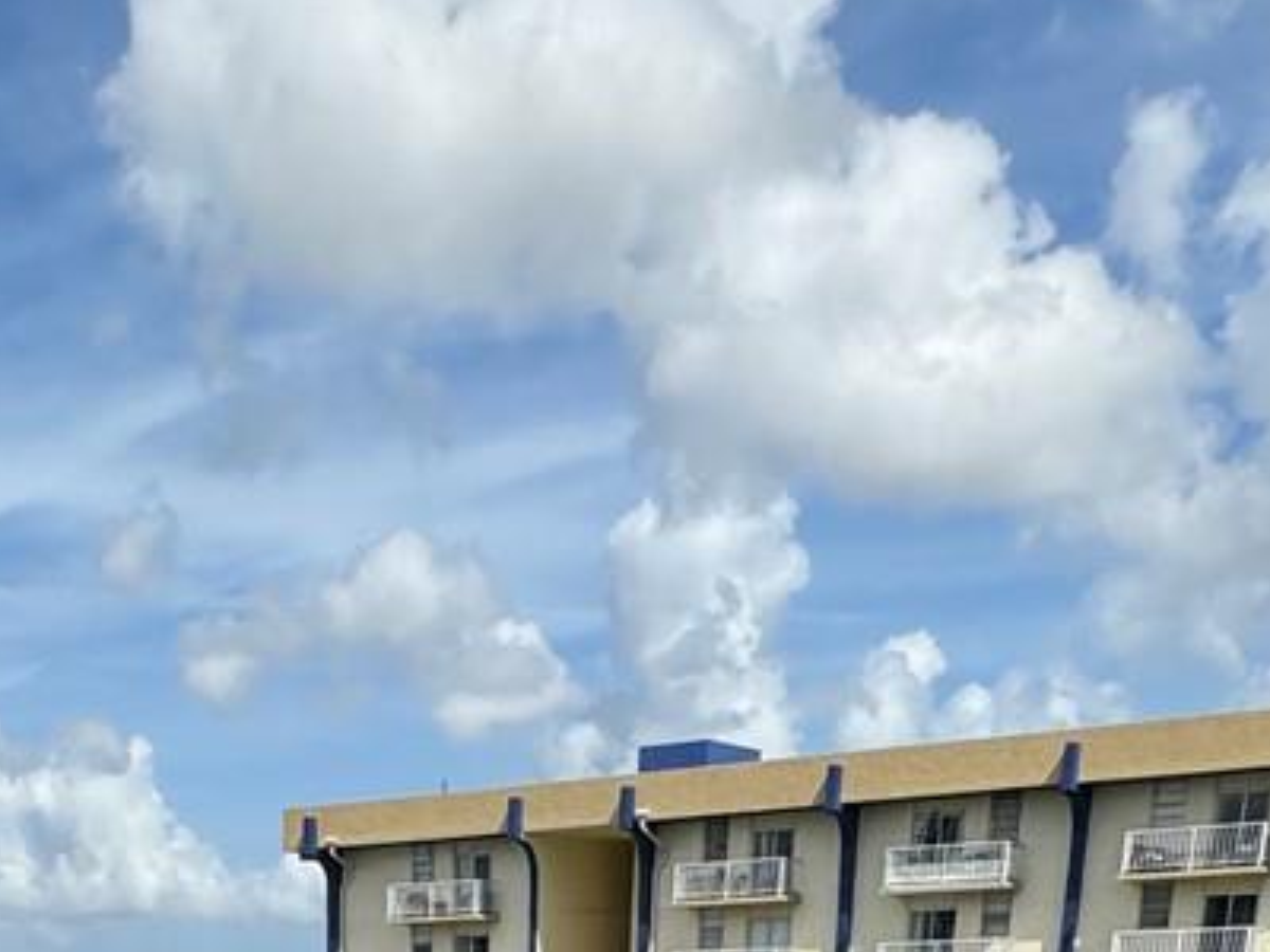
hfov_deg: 33.2
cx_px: 229
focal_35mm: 56
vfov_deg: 18.4
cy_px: 1844
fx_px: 2055
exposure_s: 1/1789
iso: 40
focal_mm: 2.22
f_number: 2.2
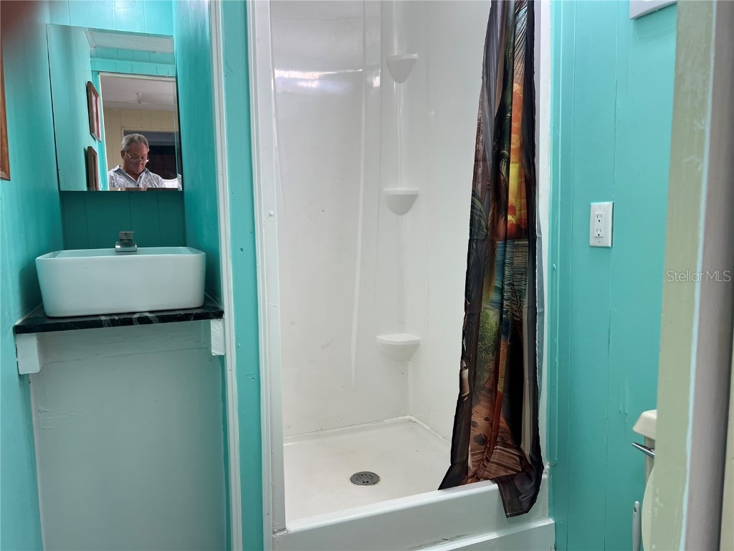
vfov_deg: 53.1
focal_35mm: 26
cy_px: 276
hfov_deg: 67.3
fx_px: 551
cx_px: 367
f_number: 1.5
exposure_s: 1/120
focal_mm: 5.7
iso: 64
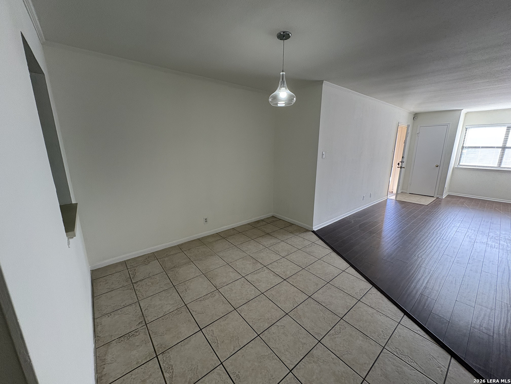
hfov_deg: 102.1
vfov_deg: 85.7
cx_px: 256
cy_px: 192
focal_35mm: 14
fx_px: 207
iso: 125
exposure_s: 1/60
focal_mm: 2.22
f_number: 2.2
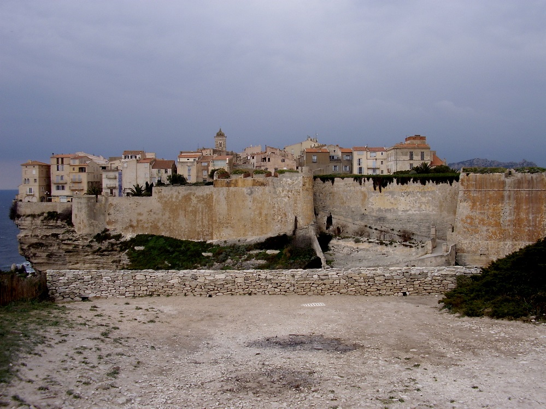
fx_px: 473
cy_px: 204
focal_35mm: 30
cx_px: 273
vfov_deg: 46.8
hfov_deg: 60.0
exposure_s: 1/458
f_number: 4.1
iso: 71
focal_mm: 5.8
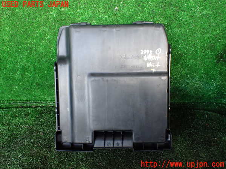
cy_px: 84
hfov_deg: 60.0
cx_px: 113
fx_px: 196
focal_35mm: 30
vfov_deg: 46.8
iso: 400
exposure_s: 1/125
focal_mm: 5.4
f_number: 2.3
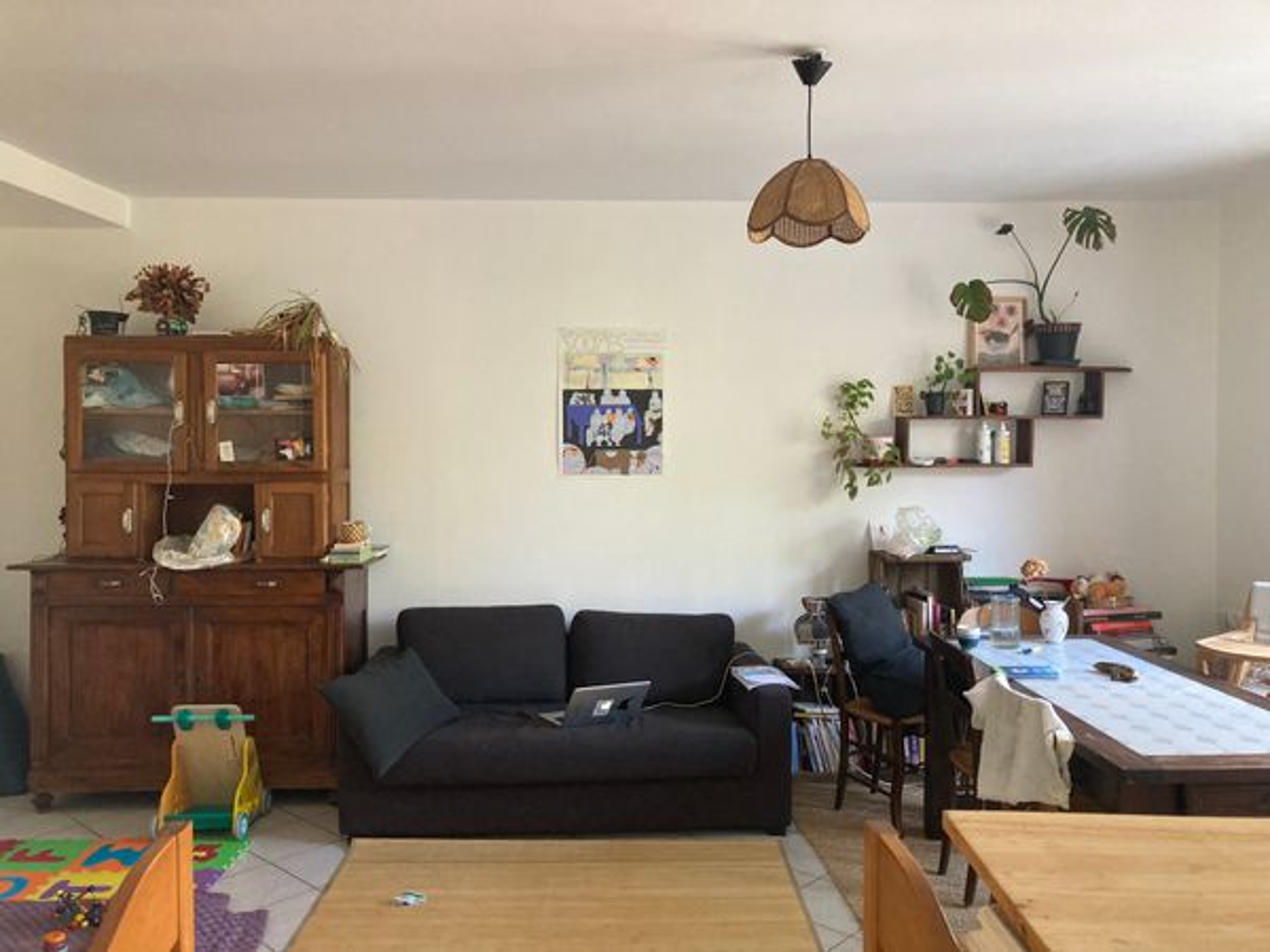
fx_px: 1027
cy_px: 476
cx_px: 635
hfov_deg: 63.4
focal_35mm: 28
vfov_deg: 49.7
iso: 200
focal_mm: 3.99
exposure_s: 1/60
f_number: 1.8
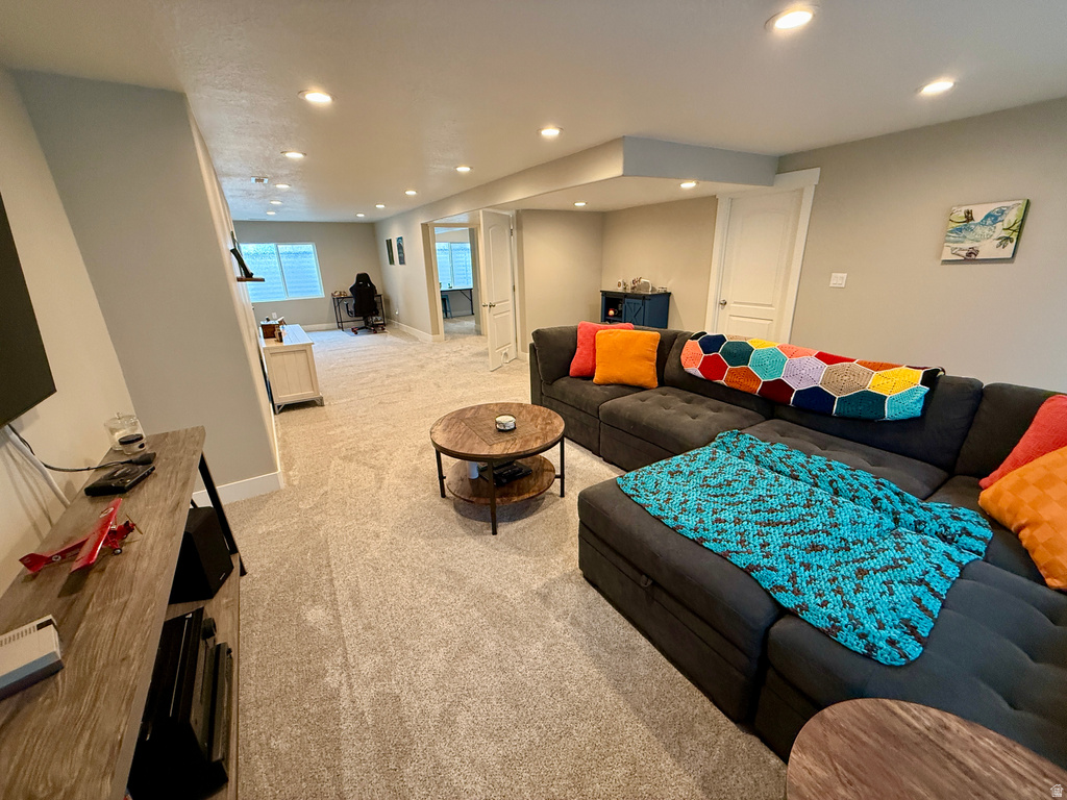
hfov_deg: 102.1
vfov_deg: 85.7
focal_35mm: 14
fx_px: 432
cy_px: 400
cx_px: 534
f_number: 2.2
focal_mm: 2.22
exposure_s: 1/60
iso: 250
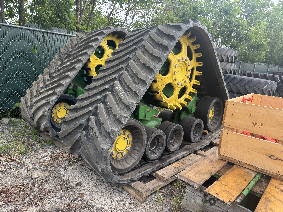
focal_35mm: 24
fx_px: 196
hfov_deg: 71.6
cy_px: 106
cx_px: 142
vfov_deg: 56.8
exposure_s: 1/356
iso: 80
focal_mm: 6.76
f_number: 1.78
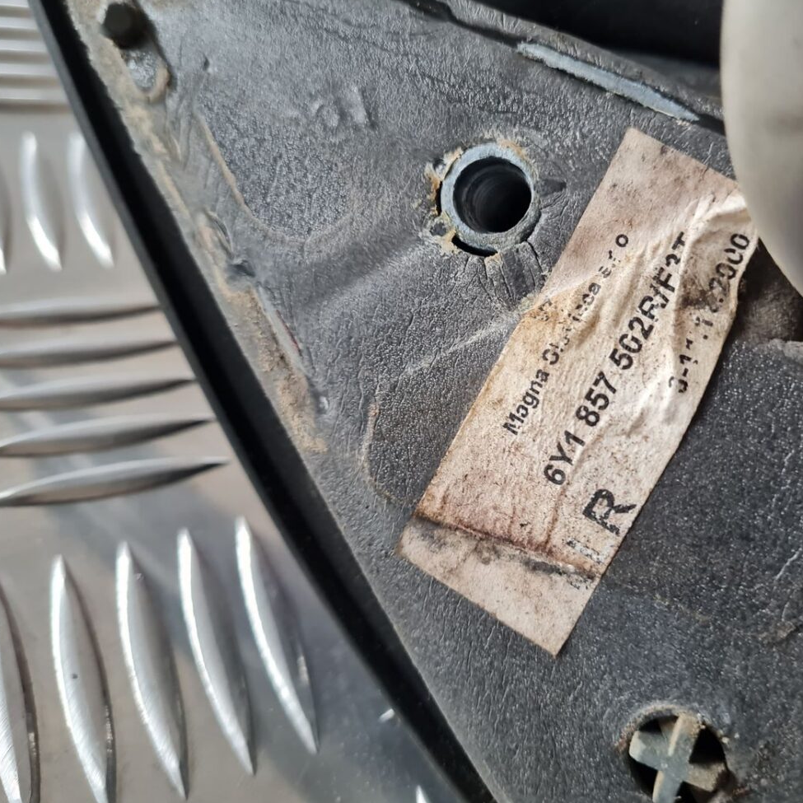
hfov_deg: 49.4
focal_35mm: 33
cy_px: 373
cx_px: 492
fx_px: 866
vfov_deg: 49.7
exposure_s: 1/50
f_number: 1.8
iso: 200
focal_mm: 5.4
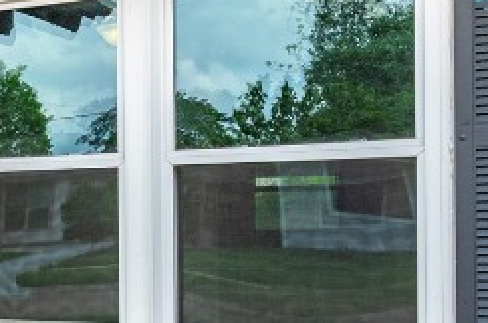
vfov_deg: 14.4
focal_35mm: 94
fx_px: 1272
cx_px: -385
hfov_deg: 17.6
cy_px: 260
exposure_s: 1/80
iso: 100
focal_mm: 20
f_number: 11
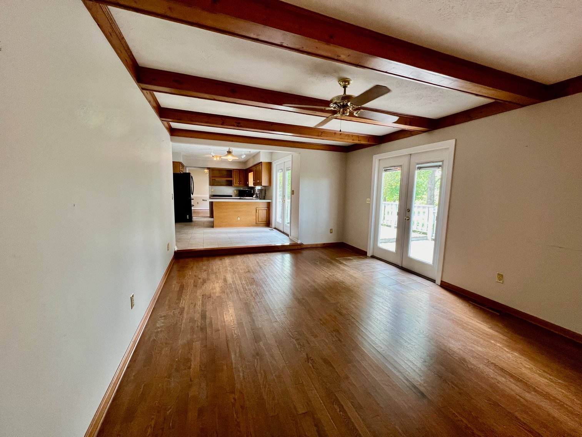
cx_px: 291
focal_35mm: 13
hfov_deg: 106.2
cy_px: 218
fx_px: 219
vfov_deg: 89.9
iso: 125
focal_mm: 1.57
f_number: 1.8
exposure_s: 1/60
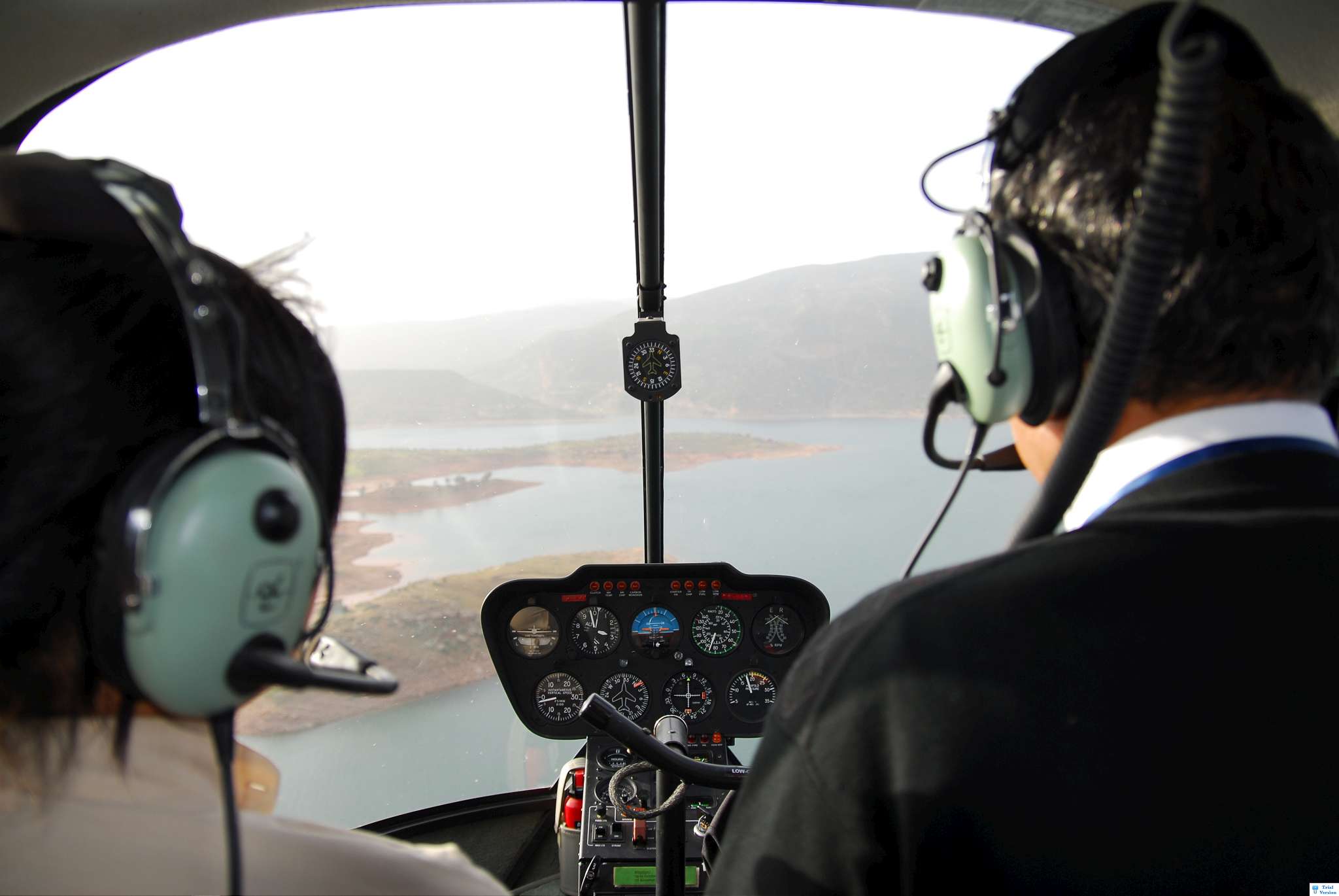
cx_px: 670
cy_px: 448
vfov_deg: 48.0
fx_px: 1005
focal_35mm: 27
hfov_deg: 67.3
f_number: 3.2
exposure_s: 1/250
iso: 100
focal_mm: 18
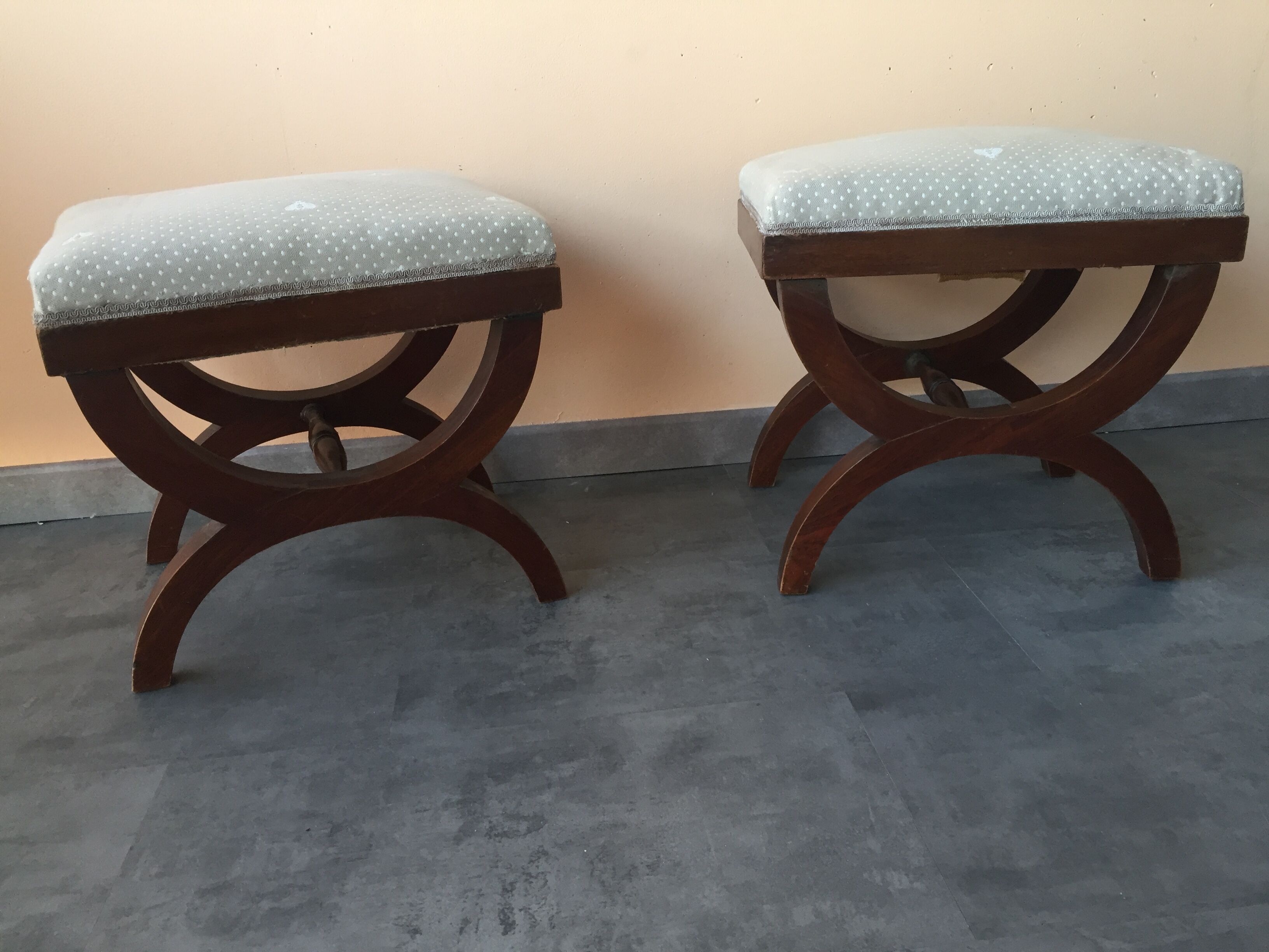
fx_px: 1063
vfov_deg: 48.2
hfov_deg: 61.7
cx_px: 634
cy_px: 476
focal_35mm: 29
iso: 80
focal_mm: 4.15
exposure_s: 1/33
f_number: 2.2
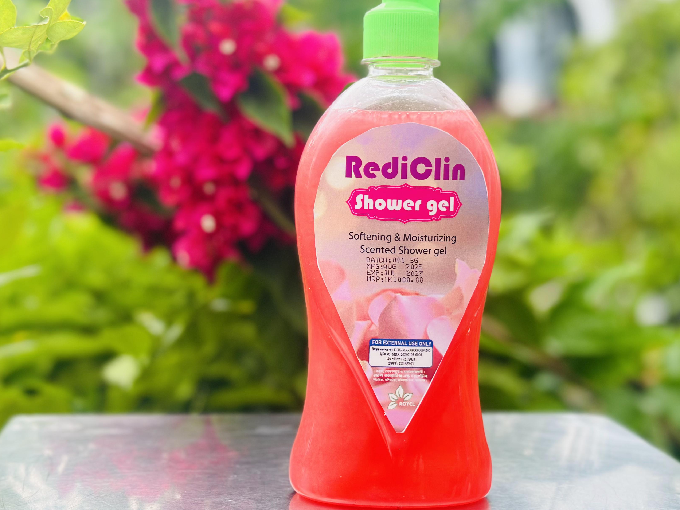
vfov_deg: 24.4
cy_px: 240
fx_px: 1179
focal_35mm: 60
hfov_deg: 32.2
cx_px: 332
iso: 80
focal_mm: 6.86
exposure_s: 1/659
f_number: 1.78
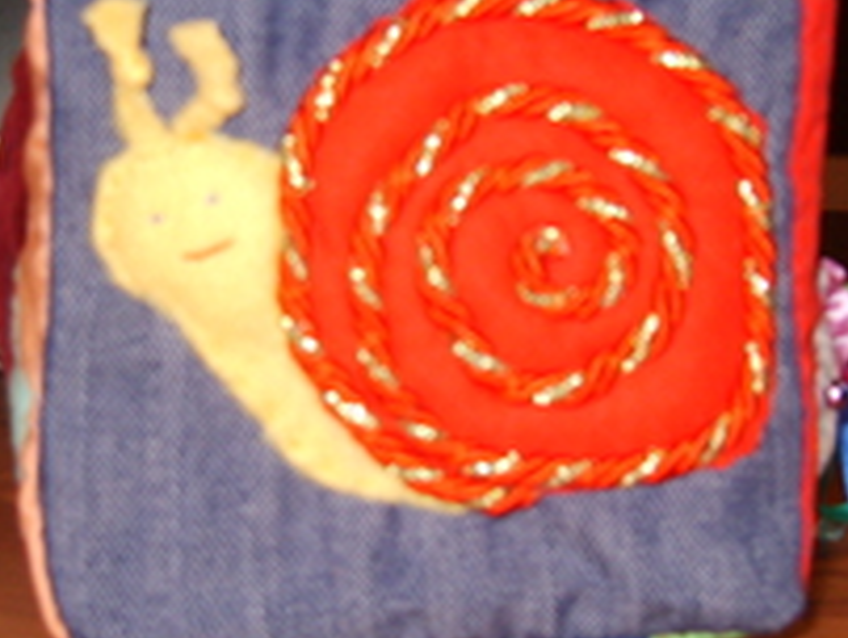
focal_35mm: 78
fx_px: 1913
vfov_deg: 18.9
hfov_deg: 25.0
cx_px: 445
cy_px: 374
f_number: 2.8
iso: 100
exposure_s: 1/30
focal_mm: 7.4
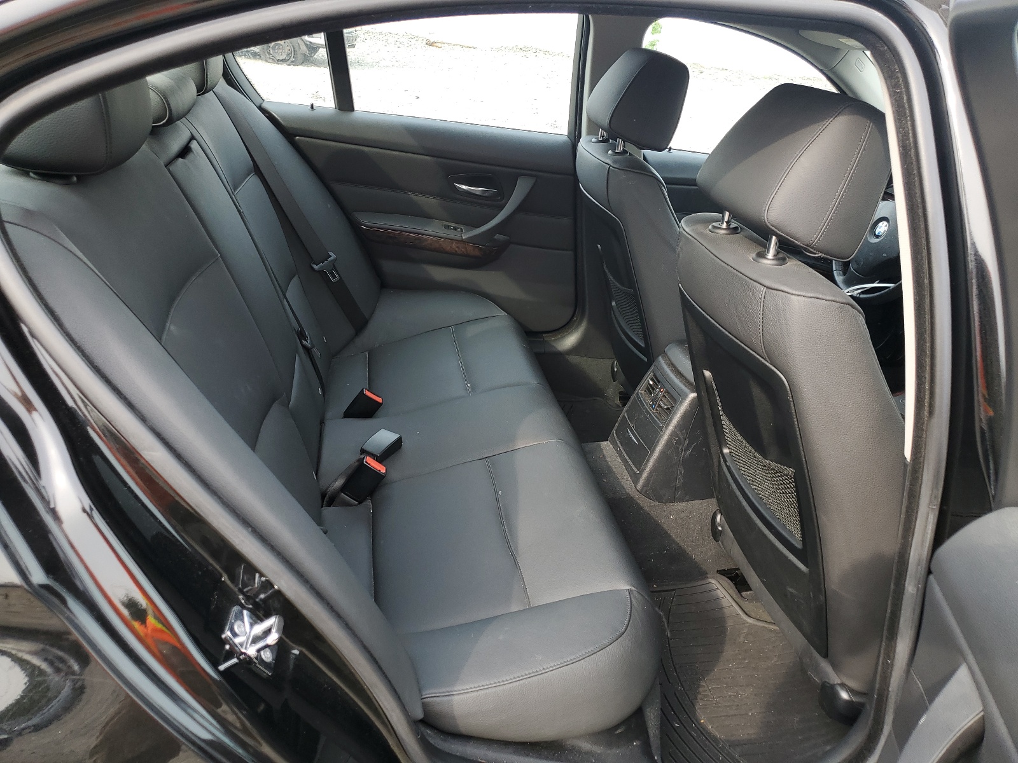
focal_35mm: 26
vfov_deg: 53.1
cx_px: 509
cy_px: 382
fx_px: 765
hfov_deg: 67.3
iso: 50
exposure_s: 1/208
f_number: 1.5
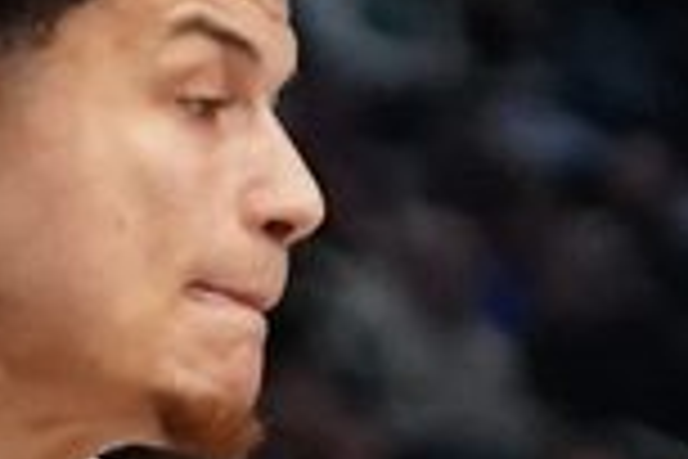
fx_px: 8962
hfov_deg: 4.4
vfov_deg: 2.9
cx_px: 499
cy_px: 1042
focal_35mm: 469
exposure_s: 1/2000
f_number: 2.8
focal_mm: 70
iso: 4000
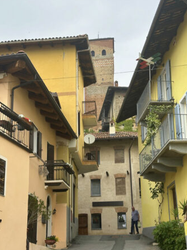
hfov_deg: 24.0
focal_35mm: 61
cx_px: 81
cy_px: 137
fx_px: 440
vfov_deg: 31.7
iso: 64
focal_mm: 6.86
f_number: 1.78
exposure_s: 1/843
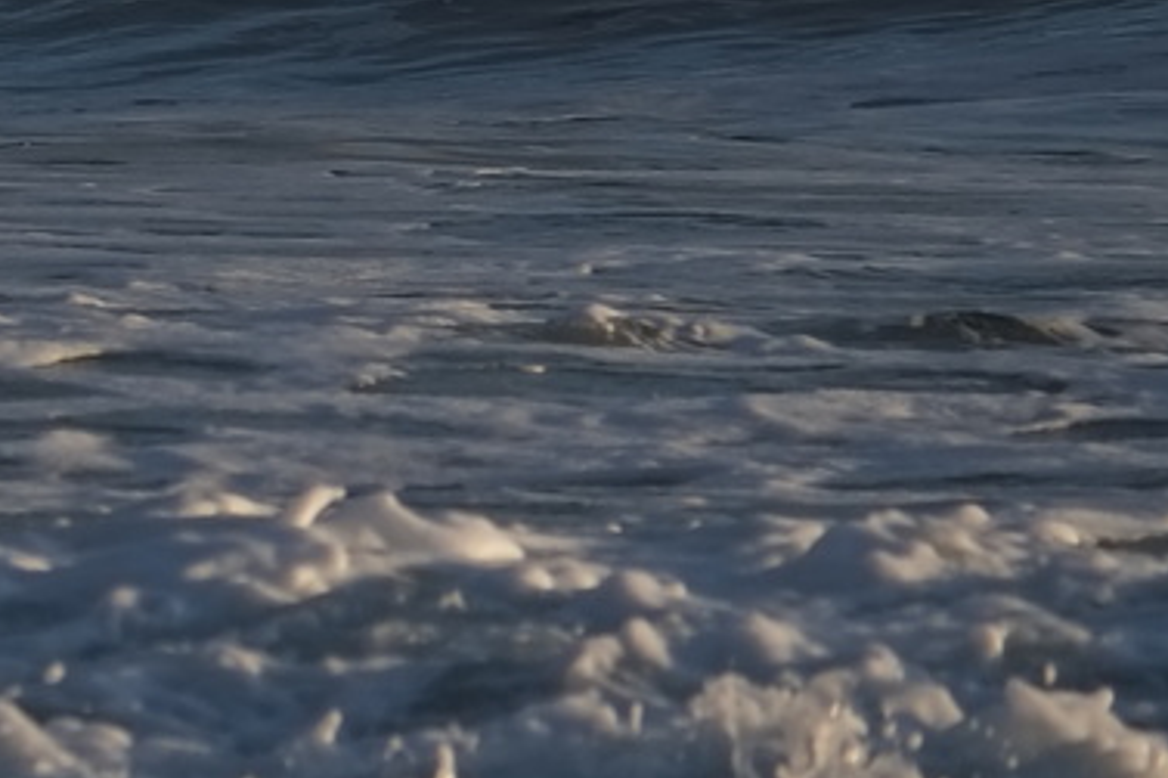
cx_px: -1128
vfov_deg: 0.9
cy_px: -268
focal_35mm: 1466
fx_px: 47540
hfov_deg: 1.4
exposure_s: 1/500
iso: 200
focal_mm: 230
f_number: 6.7
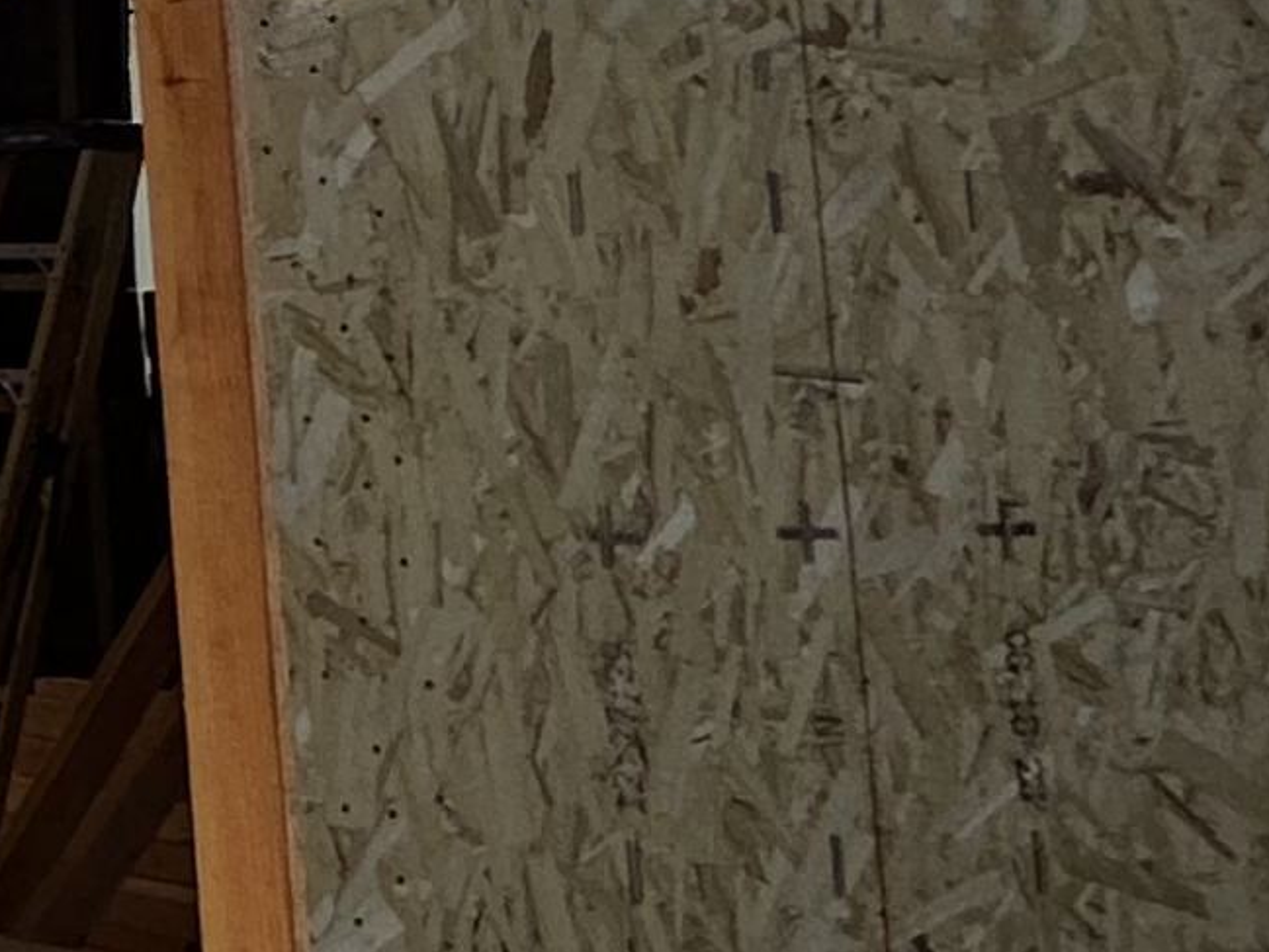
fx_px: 3190
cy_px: 61
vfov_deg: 16.7
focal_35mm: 87
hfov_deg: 11.2
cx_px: -2634
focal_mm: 2.22
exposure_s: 1/1221
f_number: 2.2
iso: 40
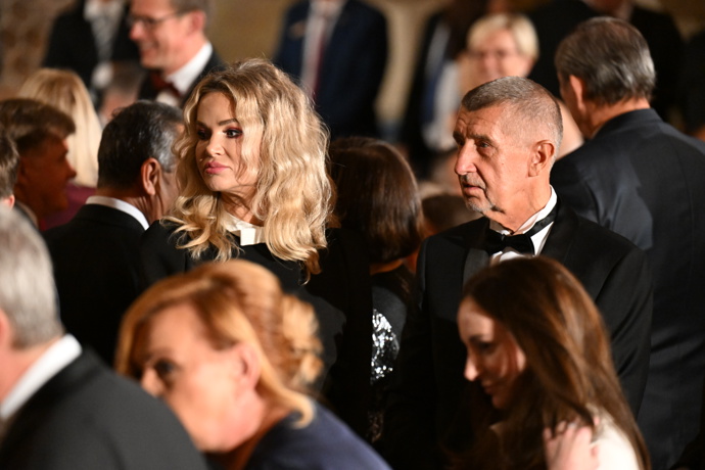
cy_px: 235
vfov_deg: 6.9
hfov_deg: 10.3
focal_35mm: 200
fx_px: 3916
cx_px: 352
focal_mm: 200
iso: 8000
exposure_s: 1/200
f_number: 3.5
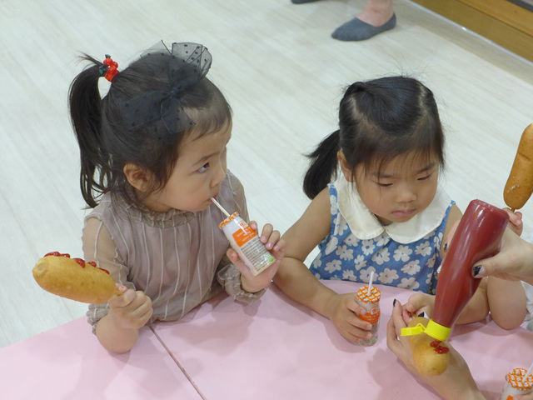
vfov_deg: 26.6
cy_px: 200
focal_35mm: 55
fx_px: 847
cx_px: 266
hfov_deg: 34.9
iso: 400
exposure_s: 1/160
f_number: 1.9
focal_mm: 10.8
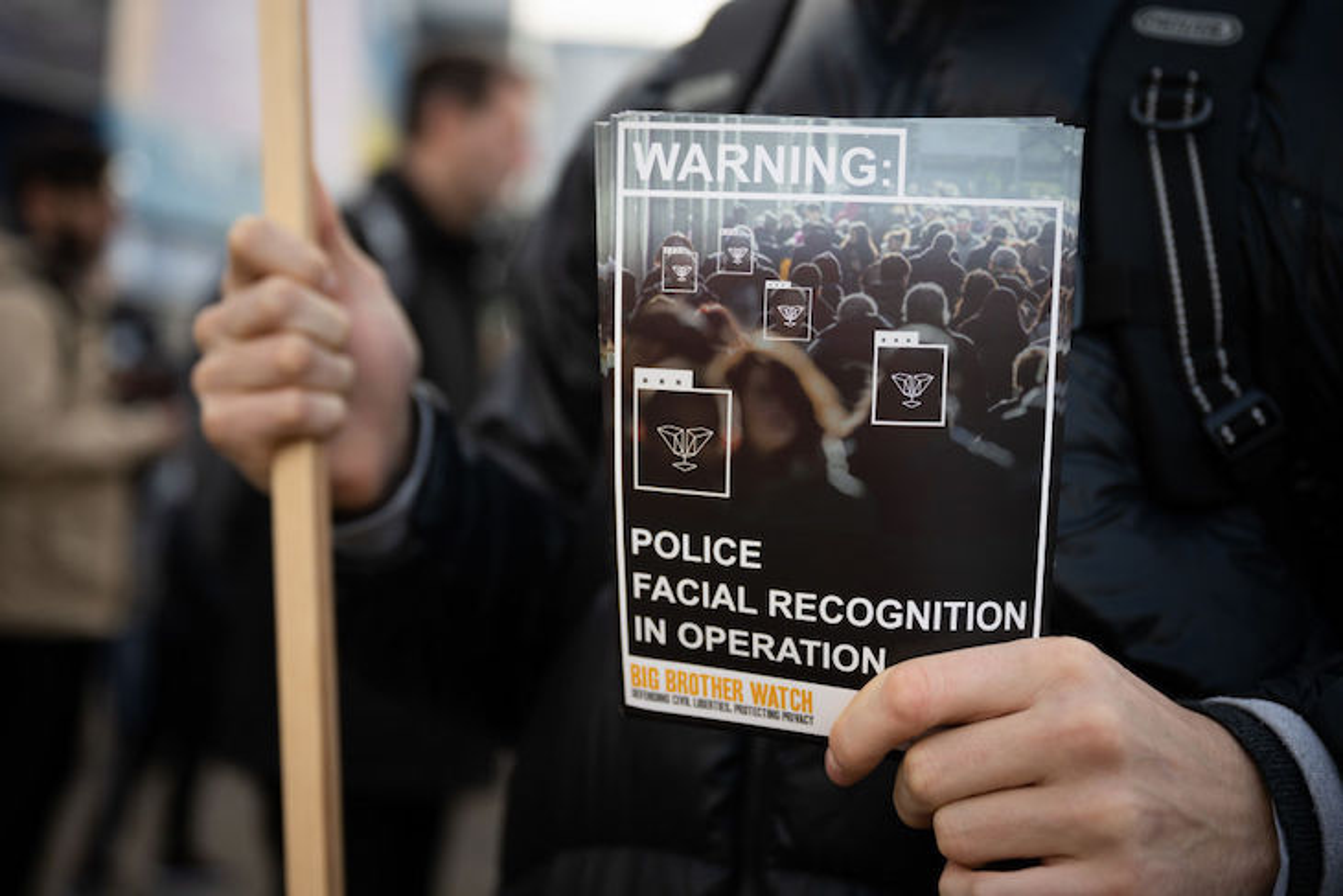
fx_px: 1716
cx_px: 672
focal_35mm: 46
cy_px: 448
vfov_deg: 29.3
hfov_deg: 42.7
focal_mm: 46
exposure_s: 1/1600
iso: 500
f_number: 2.8
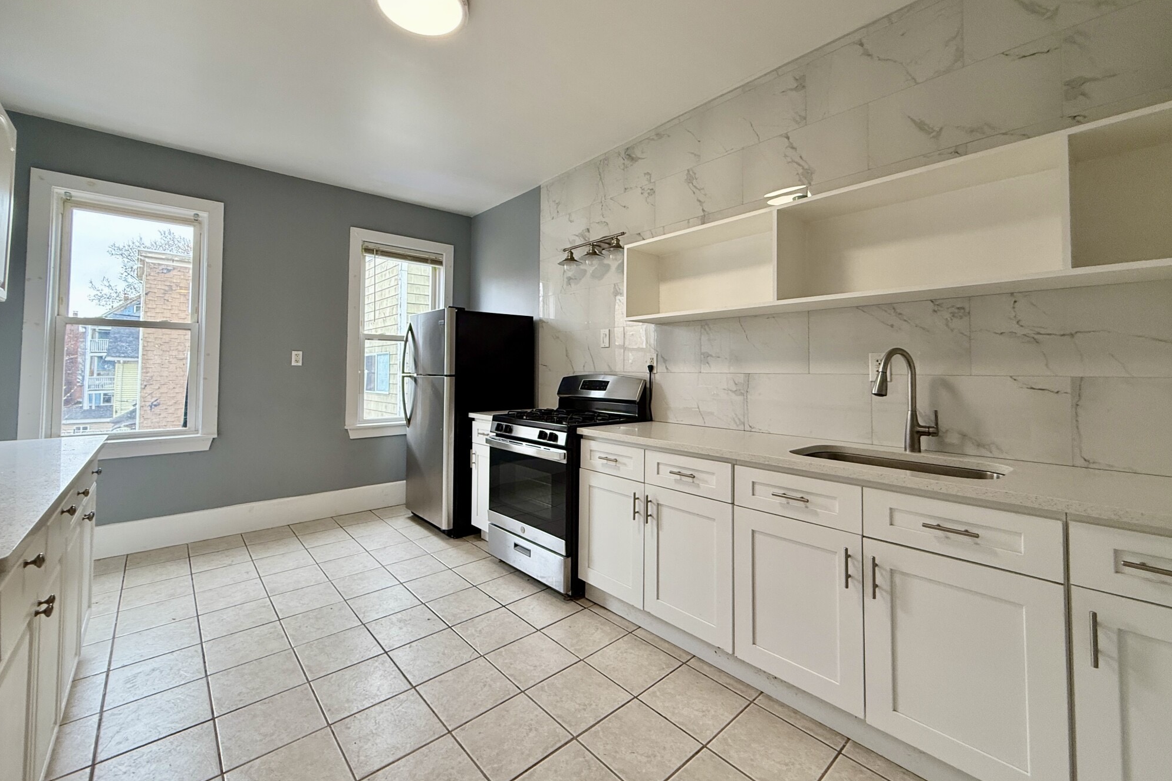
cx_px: 580
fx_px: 488
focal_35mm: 15
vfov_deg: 77.1
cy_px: 354
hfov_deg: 100.4
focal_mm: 2.22
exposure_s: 1/120
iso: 160
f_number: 2.2
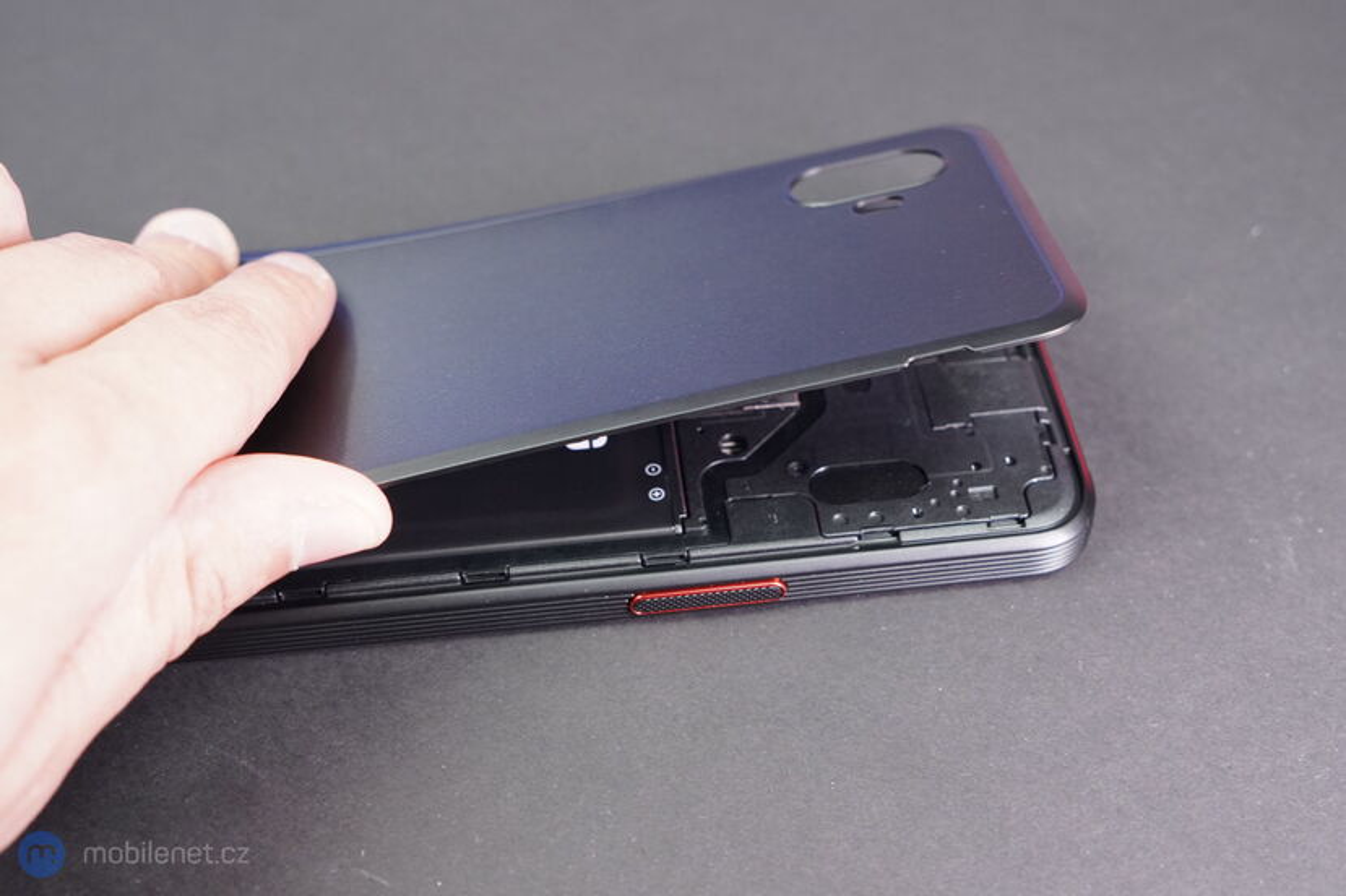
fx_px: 1532
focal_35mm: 41
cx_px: 673
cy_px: 448
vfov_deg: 32.6
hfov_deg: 47.4
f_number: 6.3
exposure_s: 1/125
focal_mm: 41
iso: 3200
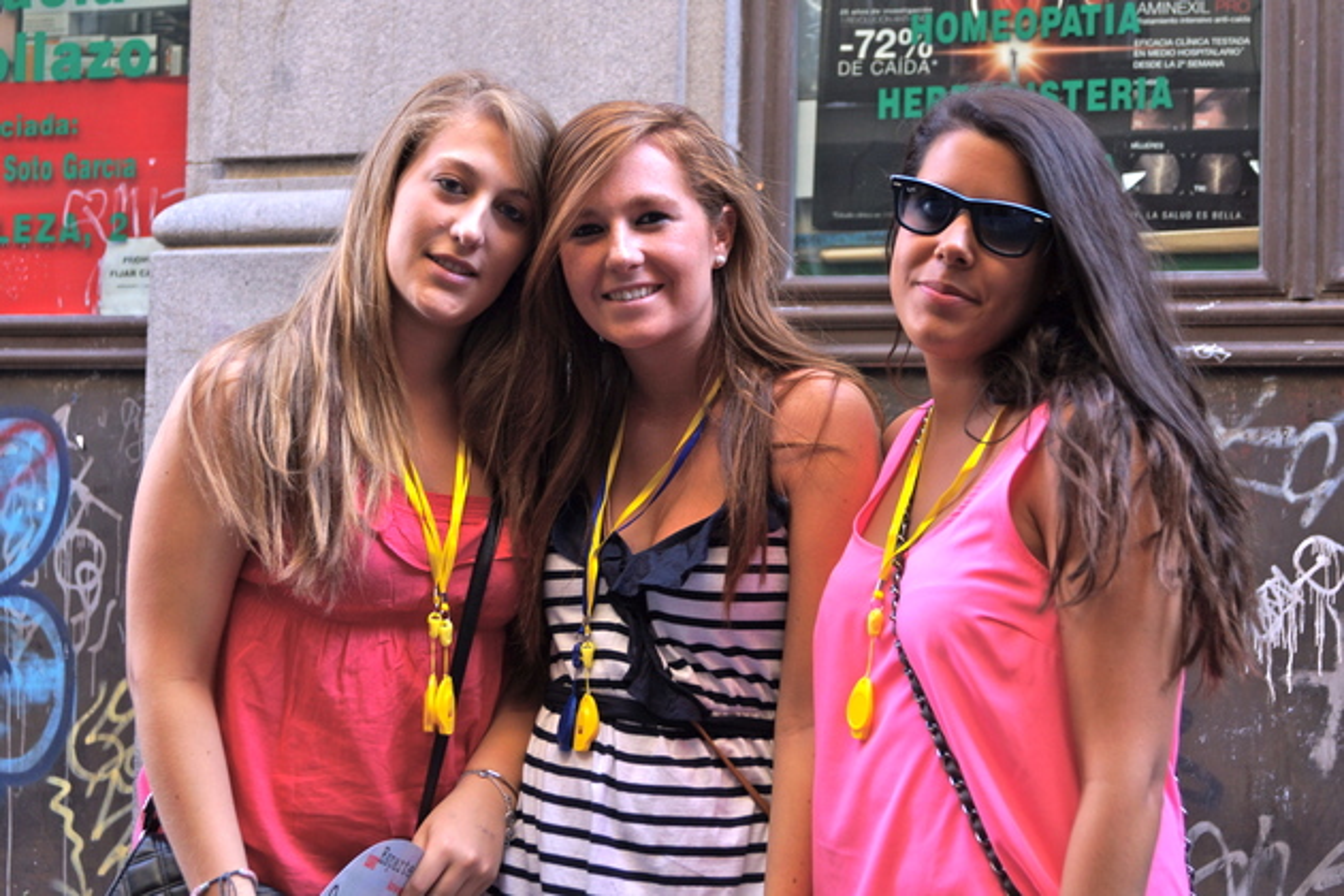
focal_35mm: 52
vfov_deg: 25.8
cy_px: 448
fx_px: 1960
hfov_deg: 37.9
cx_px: 672
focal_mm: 35
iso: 200
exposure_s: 1/40
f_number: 4.5
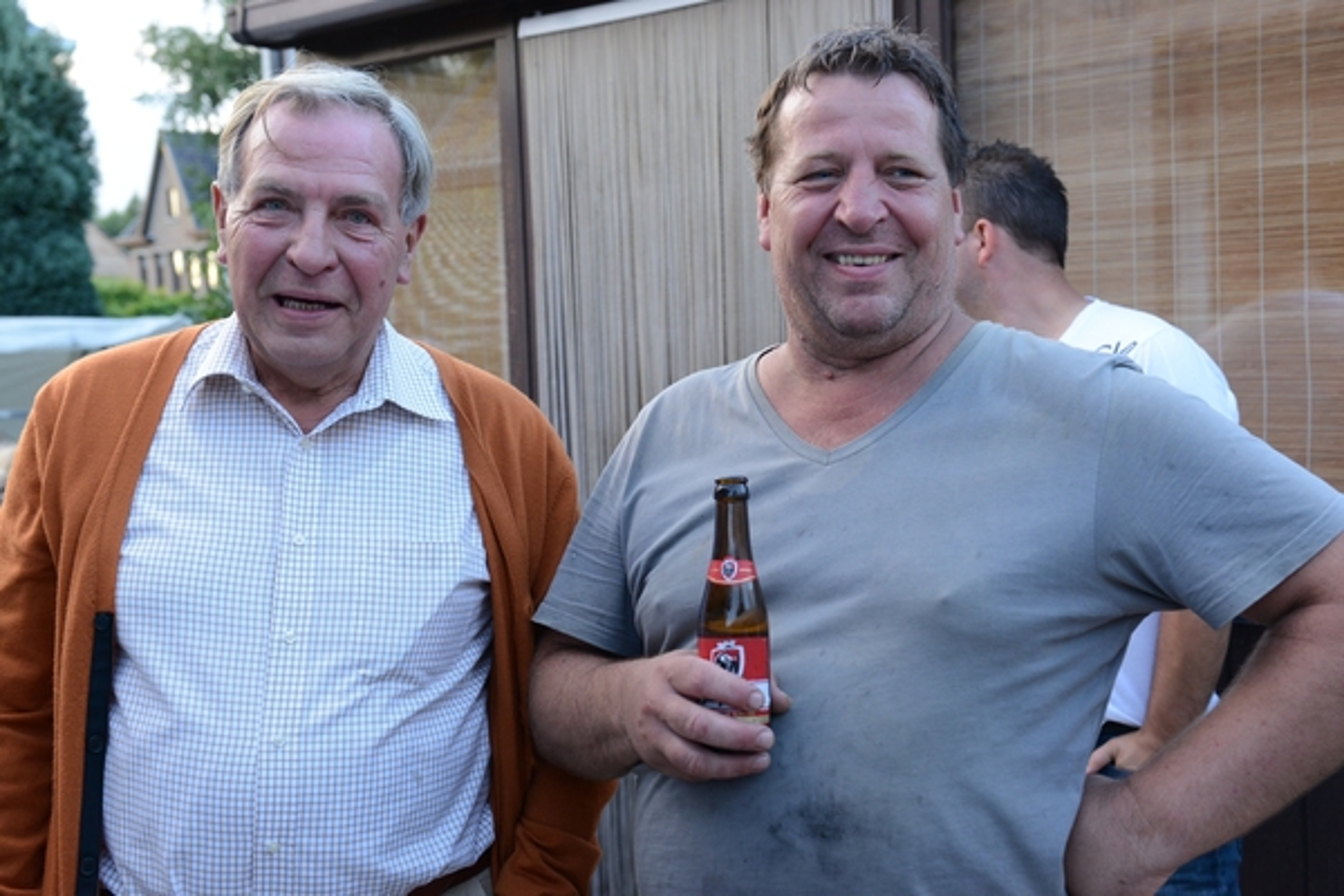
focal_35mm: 48
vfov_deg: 28.1
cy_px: 448
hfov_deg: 41.1
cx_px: 672
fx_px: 1792
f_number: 5.6
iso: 1250
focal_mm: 48
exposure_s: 1/125
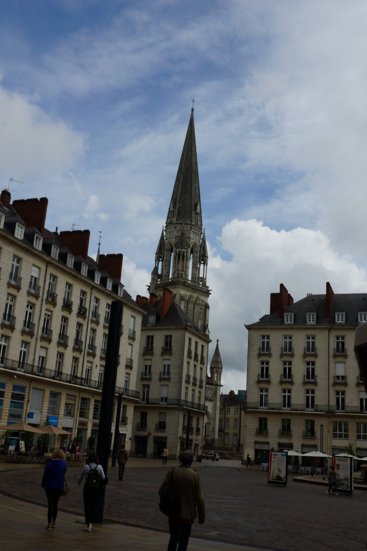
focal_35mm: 39
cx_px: 184
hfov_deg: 34.2
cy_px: 276
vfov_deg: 49.6
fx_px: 597
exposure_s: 1/250
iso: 100
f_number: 13
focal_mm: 26
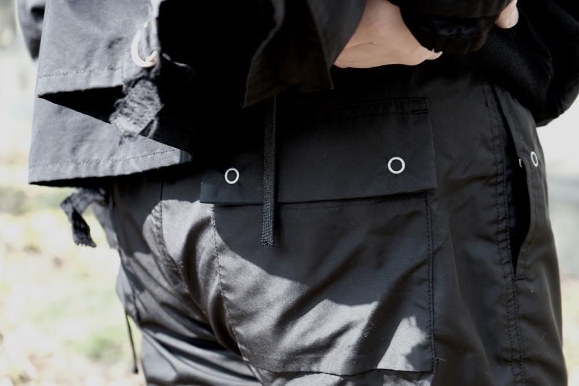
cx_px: 290
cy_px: 193
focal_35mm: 69
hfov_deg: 29.2
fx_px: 1110
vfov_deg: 19.7
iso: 400
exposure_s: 1/110
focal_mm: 46.3
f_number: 4
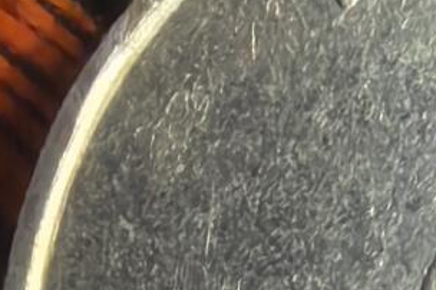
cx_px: 572
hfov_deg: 13.4
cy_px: 254
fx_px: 1790
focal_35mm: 148
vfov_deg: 9.2
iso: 1250
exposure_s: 1/100
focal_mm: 1.95
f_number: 2.2
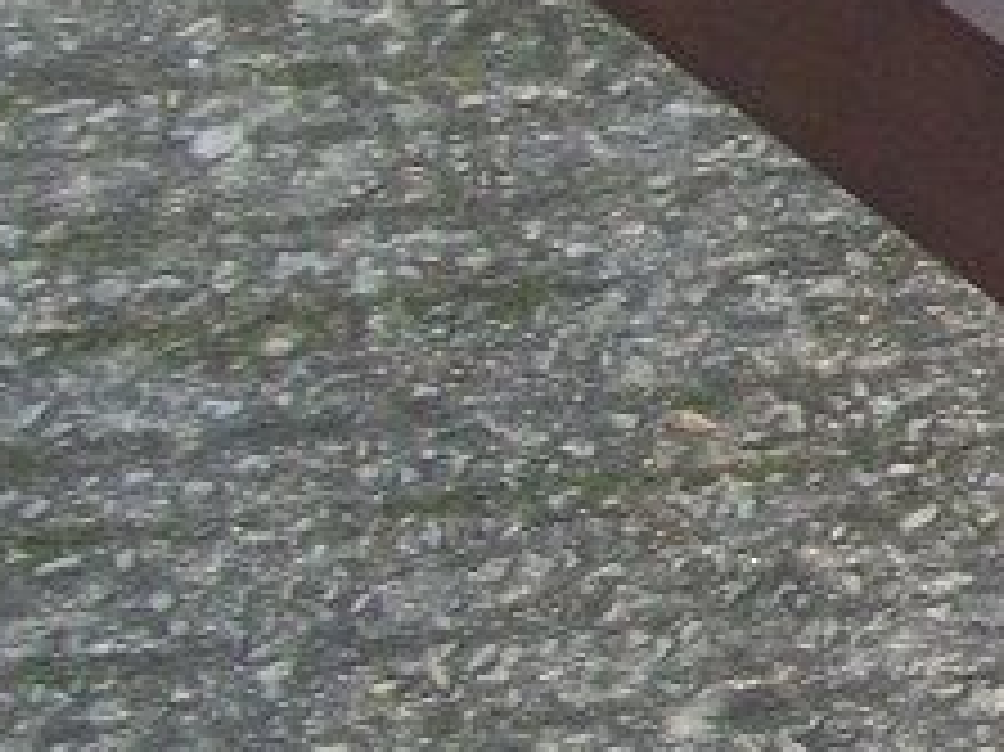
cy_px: 113
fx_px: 5334
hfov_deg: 9.2
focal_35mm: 184
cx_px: 2679
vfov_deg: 8.0
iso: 80
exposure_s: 1/40
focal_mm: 5.7
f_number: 2.9
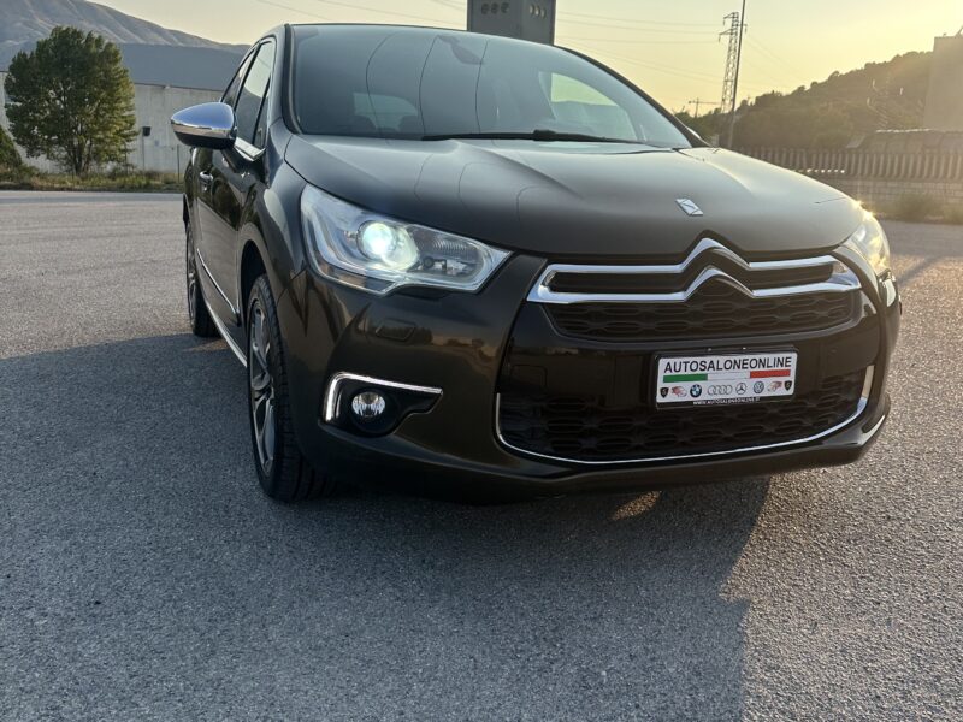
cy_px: 361
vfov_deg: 56.8
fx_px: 668
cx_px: 482
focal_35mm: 24
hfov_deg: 71.6
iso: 80
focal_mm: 6.86
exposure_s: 1/4016
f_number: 1.78
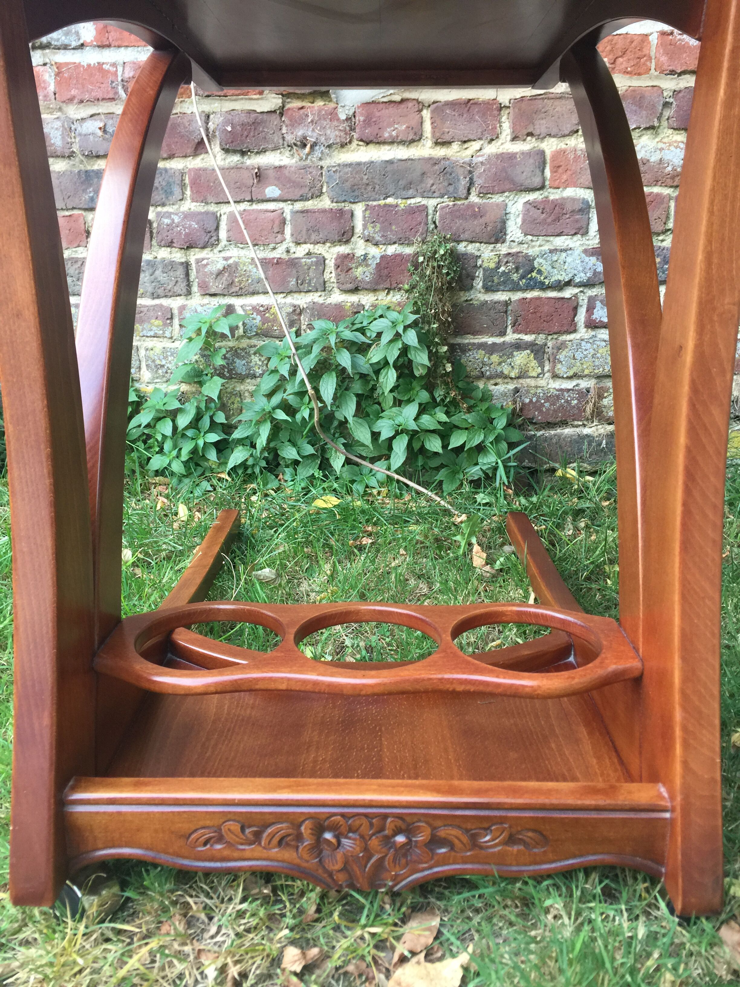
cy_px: 494
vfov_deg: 61.7
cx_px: 370
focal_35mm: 29
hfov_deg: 48.2
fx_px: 827
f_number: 2.2
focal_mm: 4.15
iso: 50
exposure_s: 1/33
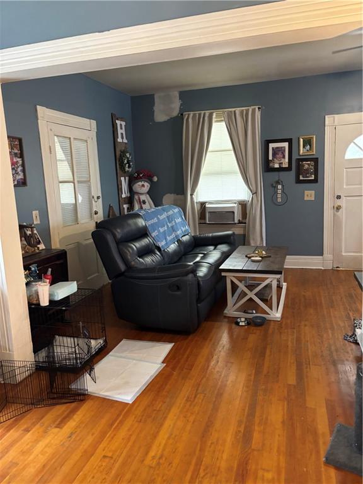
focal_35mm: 26
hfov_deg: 53.1
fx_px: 364
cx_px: 182
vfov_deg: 67.3
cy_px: 242
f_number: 1.6
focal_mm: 5.96
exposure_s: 1/40
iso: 640
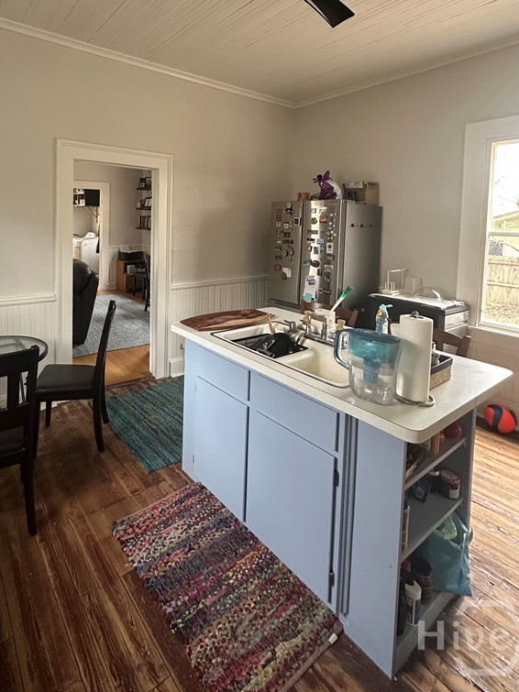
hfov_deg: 67.5
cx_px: 192
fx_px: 380
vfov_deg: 82.2
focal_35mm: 19
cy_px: 239
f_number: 2.2
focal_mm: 2.22
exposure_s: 1/60
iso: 320
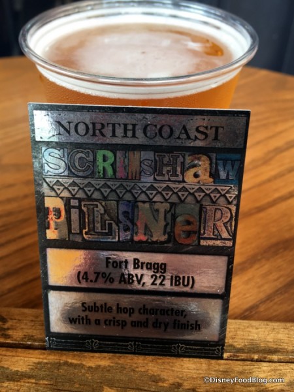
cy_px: 196
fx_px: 328
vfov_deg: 61.7
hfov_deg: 48.2
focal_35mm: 29
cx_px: 147
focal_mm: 4.15
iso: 25
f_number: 2.2
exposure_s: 1/60
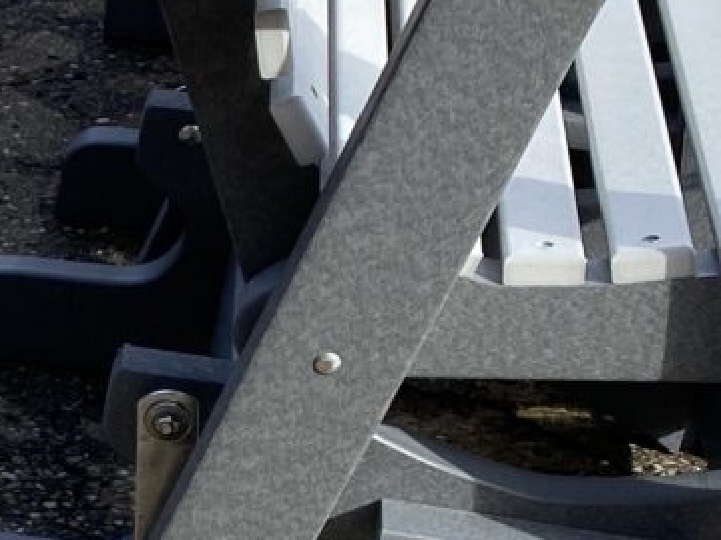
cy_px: 520
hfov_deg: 11.4
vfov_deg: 10.2
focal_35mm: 145
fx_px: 3019
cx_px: -994
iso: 32
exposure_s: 1/693
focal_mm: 4.25
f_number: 1.8
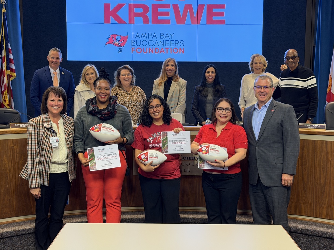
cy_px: 125
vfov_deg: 30.3
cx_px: 167
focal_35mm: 48
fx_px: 463
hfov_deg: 39.7
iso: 200
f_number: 1.78
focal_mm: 6.76
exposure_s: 1/60
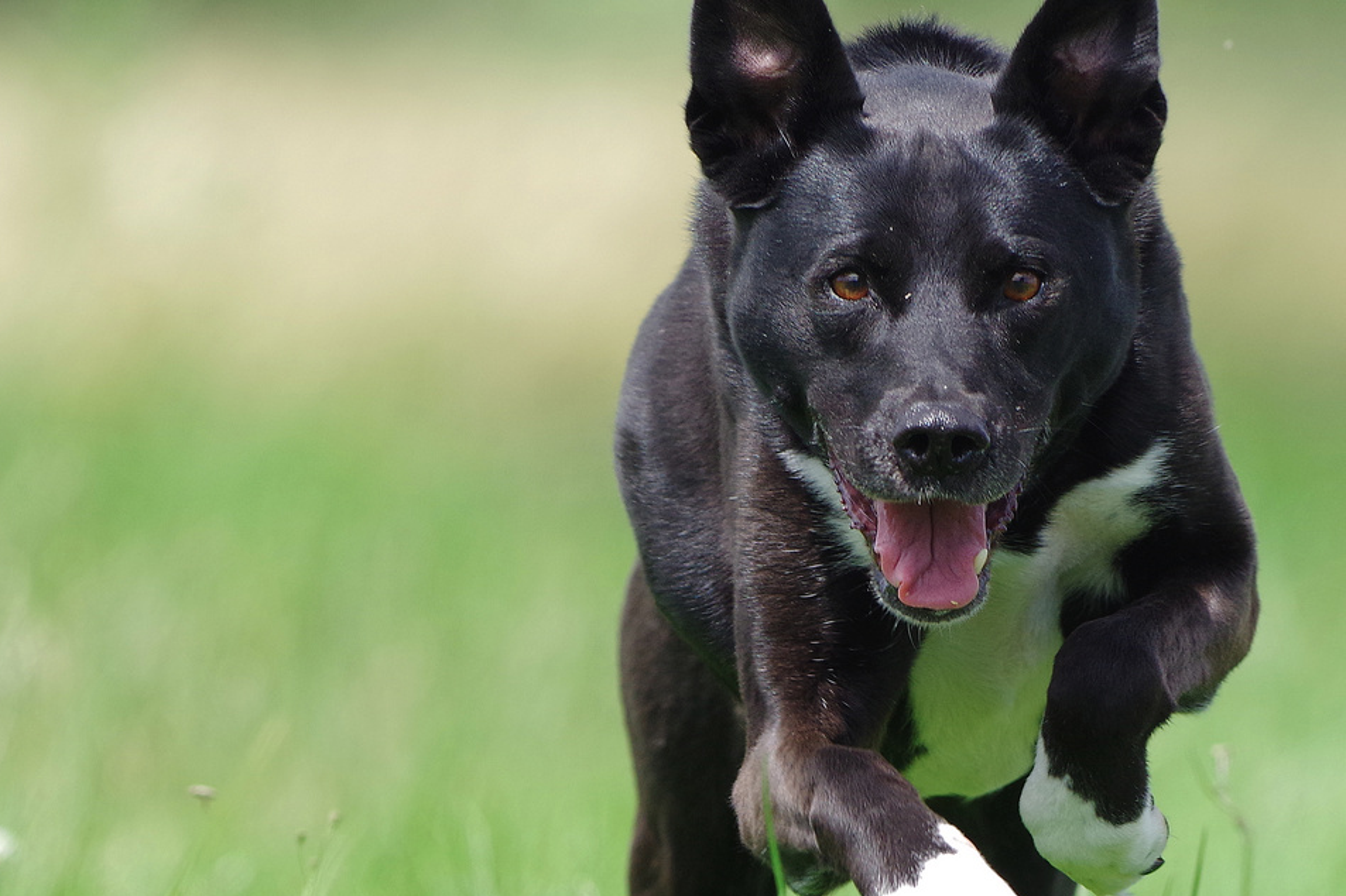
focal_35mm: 765
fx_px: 28596
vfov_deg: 1.8
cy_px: 514
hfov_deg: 2.7
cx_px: 750
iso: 400
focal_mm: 300
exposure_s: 1/1600
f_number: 4.5
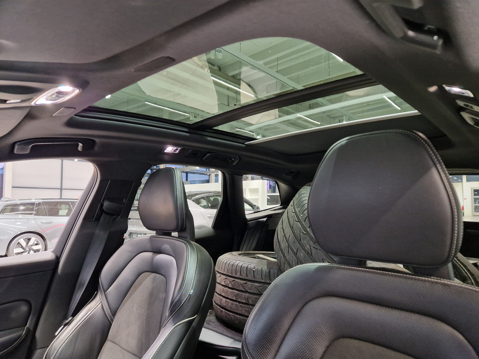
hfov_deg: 73.9
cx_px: 240
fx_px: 318
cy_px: 180
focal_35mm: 23
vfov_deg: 58.9
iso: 640
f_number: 1.8
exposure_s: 1/40
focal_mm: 5.4
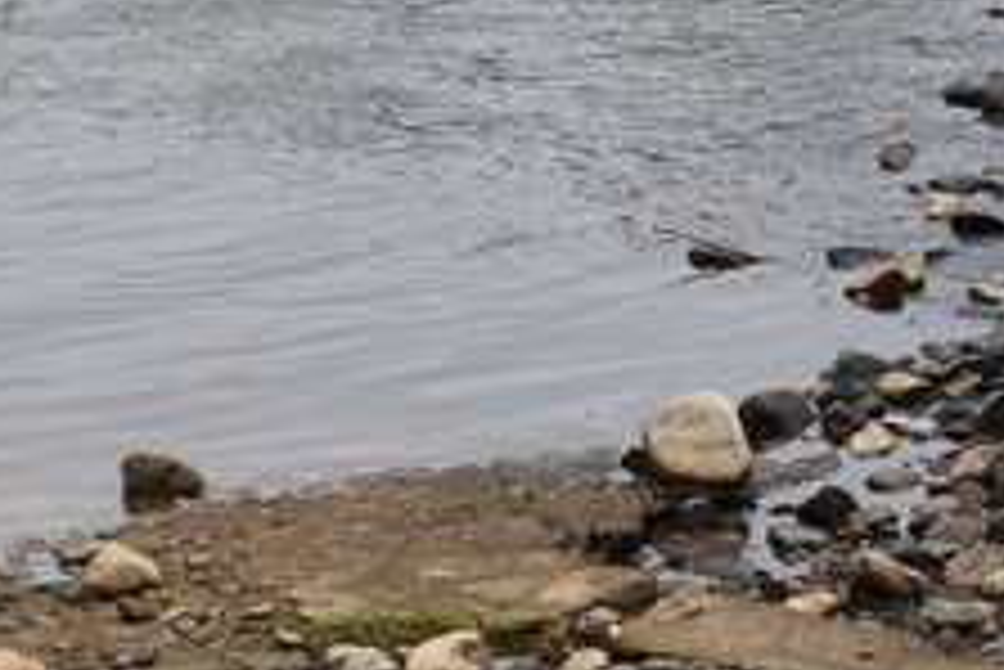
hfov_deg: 6.9
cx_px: 1783
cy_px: 22
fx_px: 8121
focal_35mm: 291
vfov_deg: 4.7
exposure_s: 1/320
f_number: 9
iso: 200
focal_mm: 48
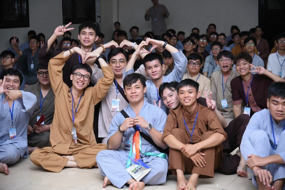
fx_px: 594
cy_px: 95
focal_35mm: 75
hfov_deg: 27.0
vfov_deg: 18.2
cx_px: 142
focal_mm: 75
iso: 2000
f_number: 4.5
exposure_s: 1/250
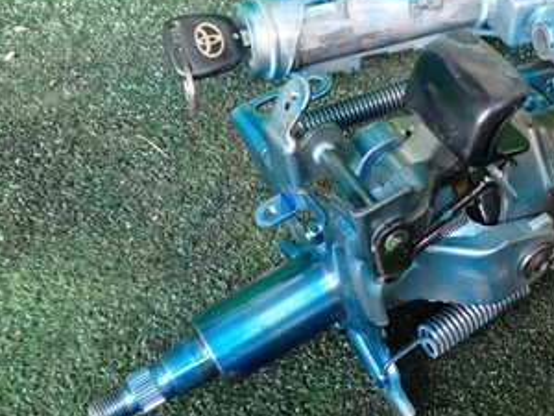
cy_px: 94
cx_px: 539
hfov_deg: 30.2
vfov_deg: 24.1
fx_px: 960
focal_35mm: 60
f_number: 2.3
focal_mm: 5.4
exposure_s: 1/30
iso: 500
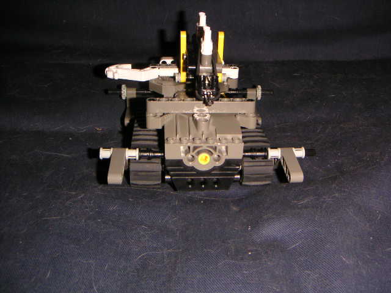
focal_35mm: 42
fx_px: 474
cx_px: 196
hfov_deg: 44.8
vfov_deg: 34.3
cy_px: 146
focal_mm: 5.5
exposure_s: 1/45
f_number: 6.7
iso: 200
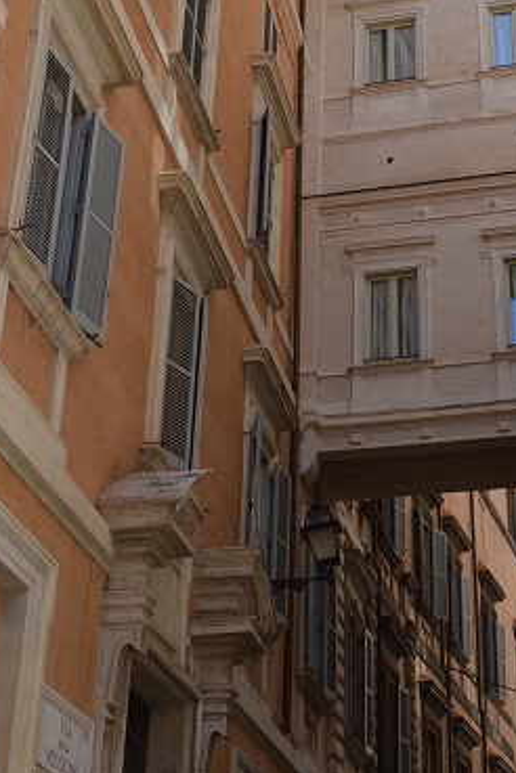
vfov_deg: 30.1
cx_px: 351
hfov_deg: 20.5
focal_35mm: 66
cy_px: 205
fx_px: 1419
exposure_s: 1/200
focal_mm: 18
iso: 100
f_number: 7.1
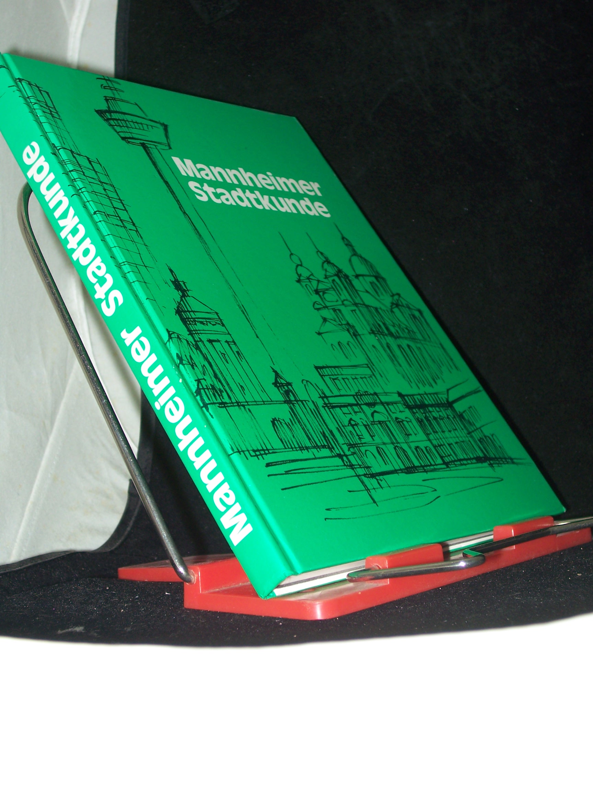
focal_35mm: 53
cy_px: 396
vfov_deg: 36.2
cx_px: 296
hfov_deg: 27.5
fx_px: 1211
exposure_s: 1/80
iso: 80
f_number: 3.2
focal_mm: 8.7
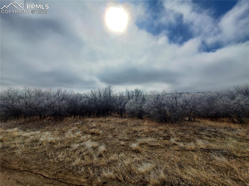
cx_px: 124
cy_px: 93
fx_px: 93
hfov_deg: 106.2
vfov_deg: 89.9
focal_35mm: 13
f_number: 2.2
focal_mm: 1.8
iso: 50
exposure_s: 1/6117
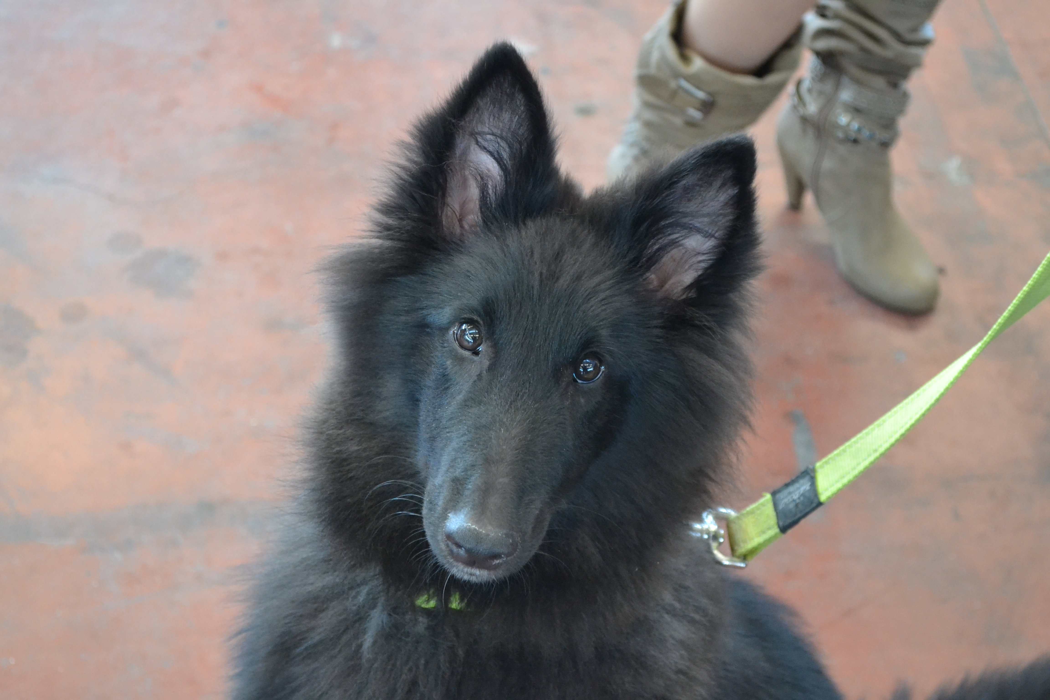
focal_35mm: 69
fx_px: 2012
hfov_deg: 29.2
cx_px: 525
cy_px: 350
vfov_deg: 19.7
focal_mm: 46
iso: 3200
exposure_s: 1/50
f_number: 5.3
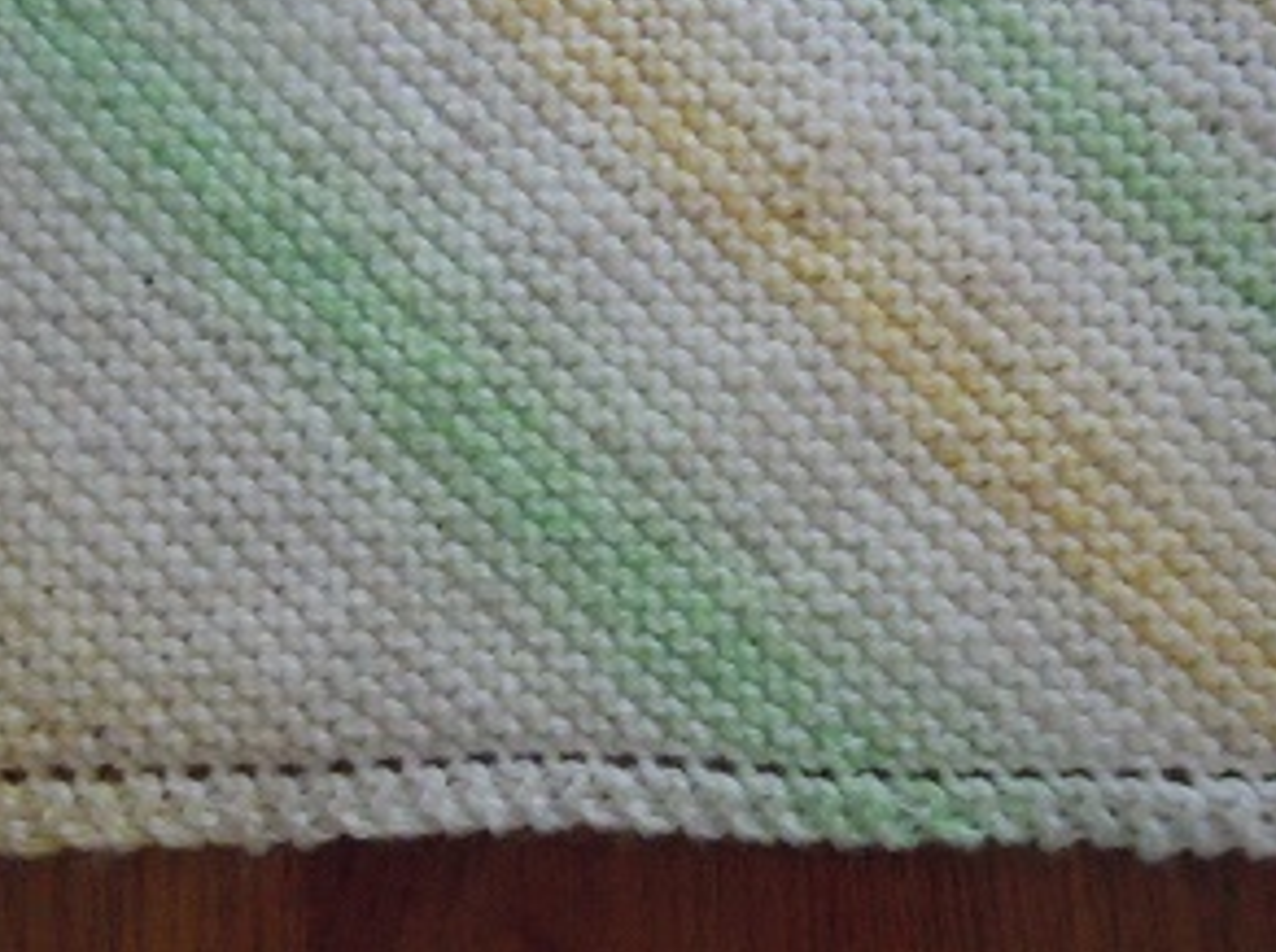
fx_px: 1325
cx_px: 647
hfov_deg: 51.4
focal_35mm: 36
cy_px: 511
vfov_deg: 39.5
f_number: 3.5
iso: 3200
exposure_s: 1/100
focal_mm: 5.4
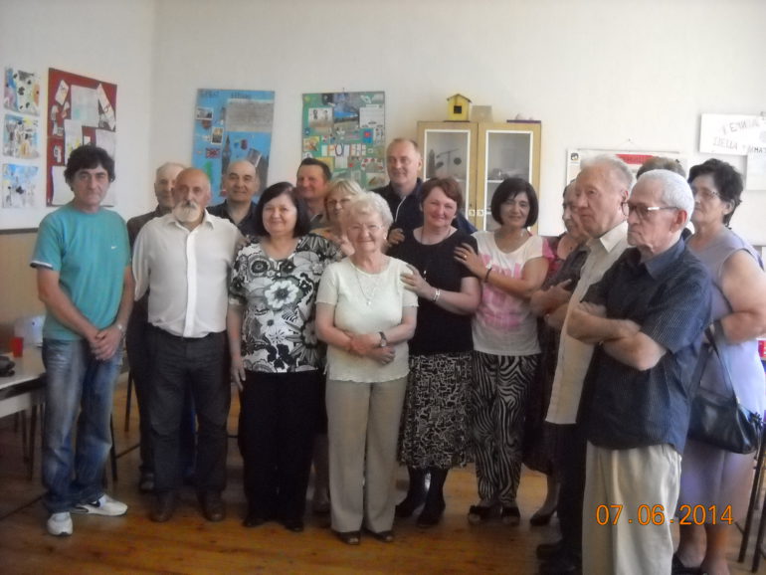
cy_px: 288
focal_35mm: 41
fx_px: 908
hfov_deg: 45.8
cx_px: 383
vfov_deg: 35.2
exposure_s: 1/114
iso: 800
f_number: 3.1
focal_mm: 6.72
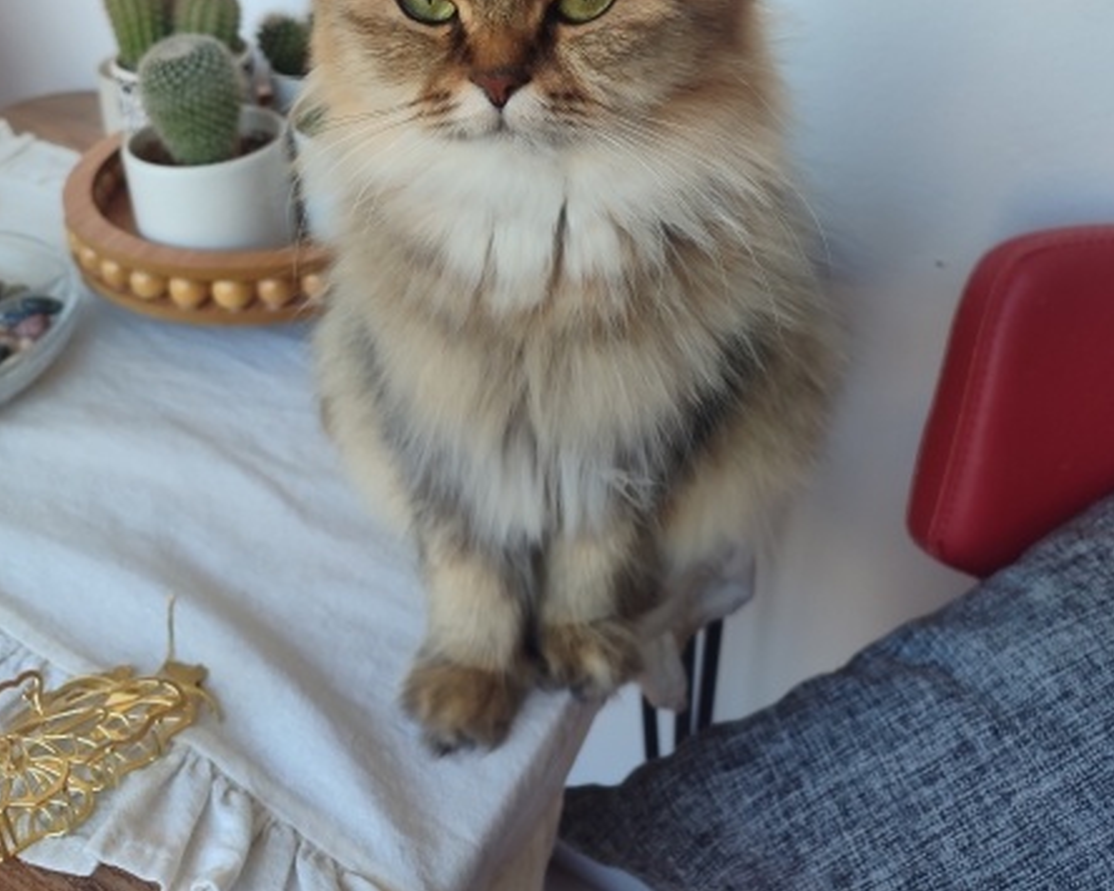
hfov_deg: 54.2
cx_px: 554
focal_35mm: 33
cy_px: 143
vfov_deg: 42.0
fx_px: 1088
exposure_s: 1/100
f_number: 1.89
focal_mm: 5.95
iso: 135
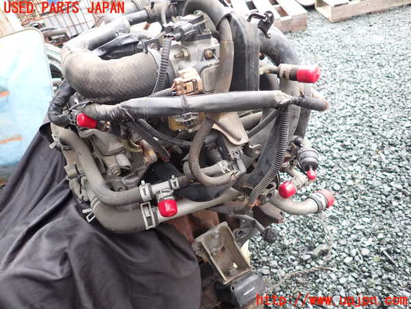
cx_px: 206
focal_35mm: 25
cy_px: 154
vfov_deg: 54.9
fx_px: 297
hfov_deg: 69.4
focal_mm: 4.5
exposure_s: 1/125
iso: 160
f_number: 2
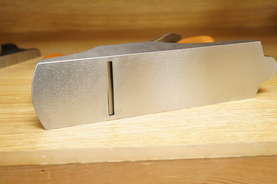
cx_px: 138
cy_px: 92
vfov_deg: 29.9
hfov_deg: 43.6
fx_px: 346
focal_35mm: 45
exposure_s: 1/125
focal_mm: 30
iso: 1250
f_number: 3.5
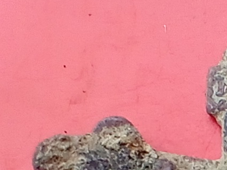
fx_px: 695
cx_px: 343
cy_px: 307
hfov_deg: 16.8
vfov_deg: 12.7
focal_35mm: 106
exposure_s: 1/102
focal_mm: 1.77
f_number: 2.4
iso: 101
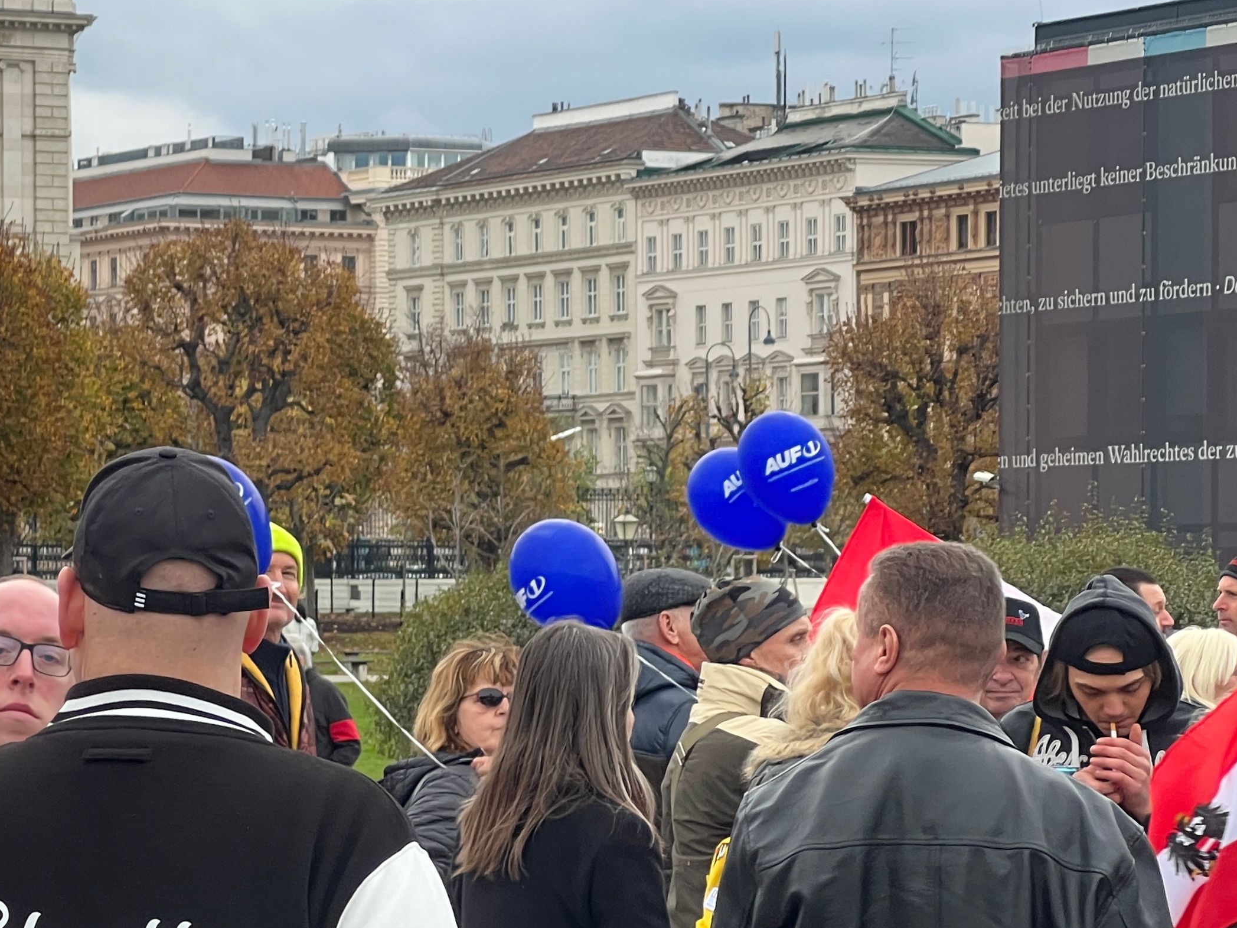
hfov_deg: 13.3
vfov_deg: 10.1
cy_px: 675
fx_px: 5253
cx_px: 70
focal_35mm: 147
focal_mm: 9
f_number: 2.8
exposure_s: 1/99
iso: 80
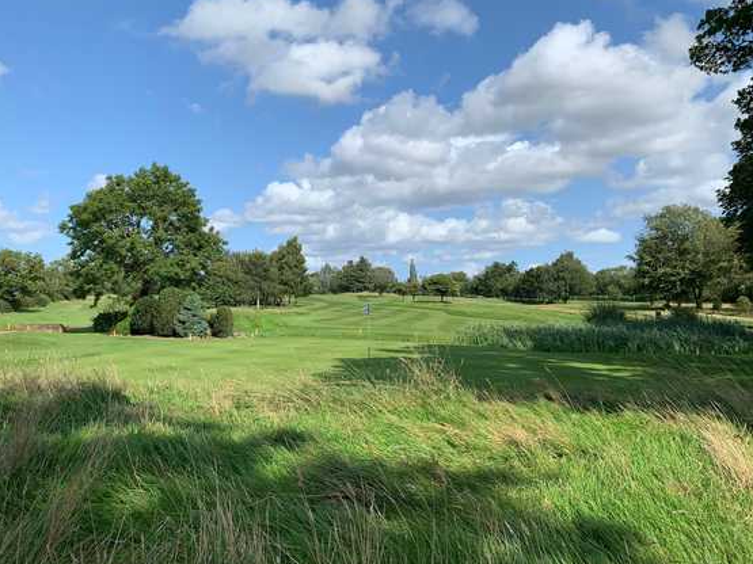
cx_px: 385
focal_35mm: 30
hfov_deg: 60.0
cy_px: 271
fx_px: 652
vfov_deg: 46.8
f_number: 1.8
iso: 25
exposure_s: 1/2611
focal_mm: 4.25
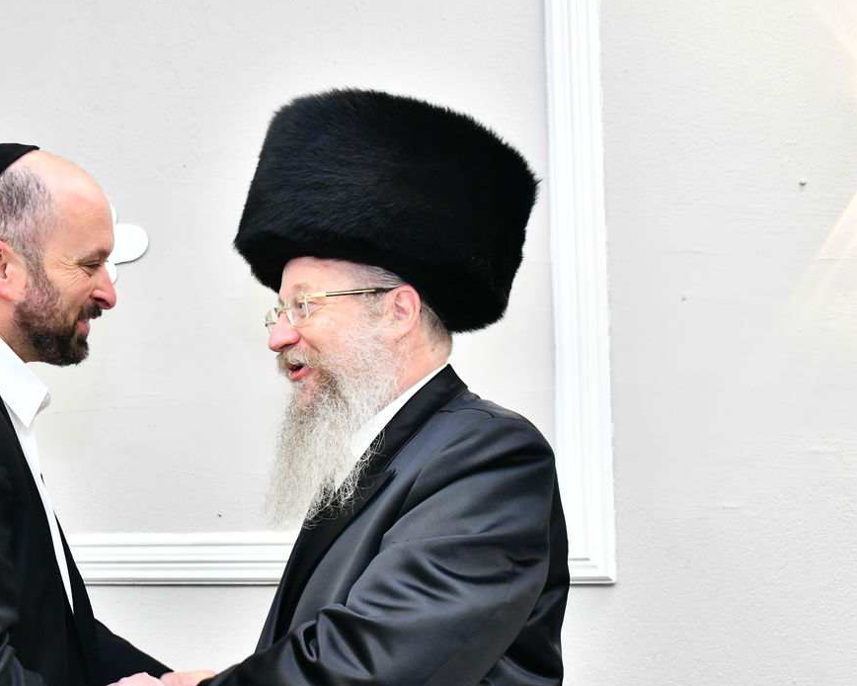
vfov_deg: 28.4
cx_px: 199
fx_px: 1344
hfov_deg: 34.5
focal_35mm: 53
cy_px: 449
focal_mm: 35
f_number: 5.6
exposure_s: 1/125
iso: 2000
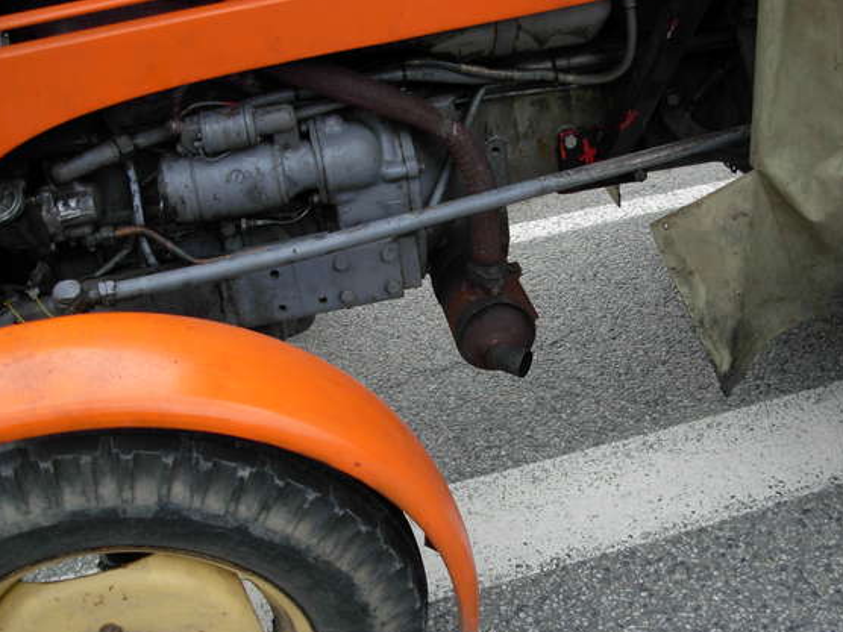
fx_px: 998
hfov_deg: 45.8
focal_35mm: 41
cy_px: 317
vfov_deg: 35.1
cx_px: 443
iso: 79
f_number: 2.9
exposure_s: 1/242
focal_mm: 6.3
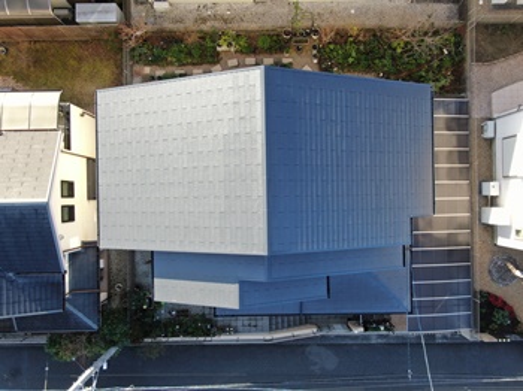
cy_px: 196
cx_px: 262
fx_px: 513
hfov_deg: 54.0
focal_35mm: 34
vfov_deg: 41.7
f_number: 3.2
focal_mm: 5.82
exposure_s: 1/160
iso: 100
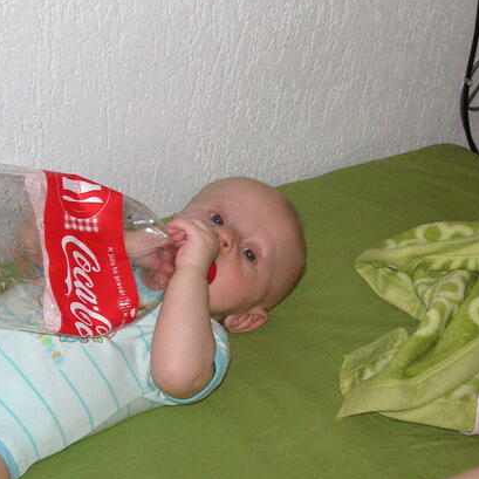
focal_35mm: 64
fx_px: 1002
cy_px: 262
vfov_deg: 26.9
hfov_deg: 26.7
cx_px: 164
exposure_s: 1/45
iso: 160
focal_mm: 6.1
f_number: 2.8
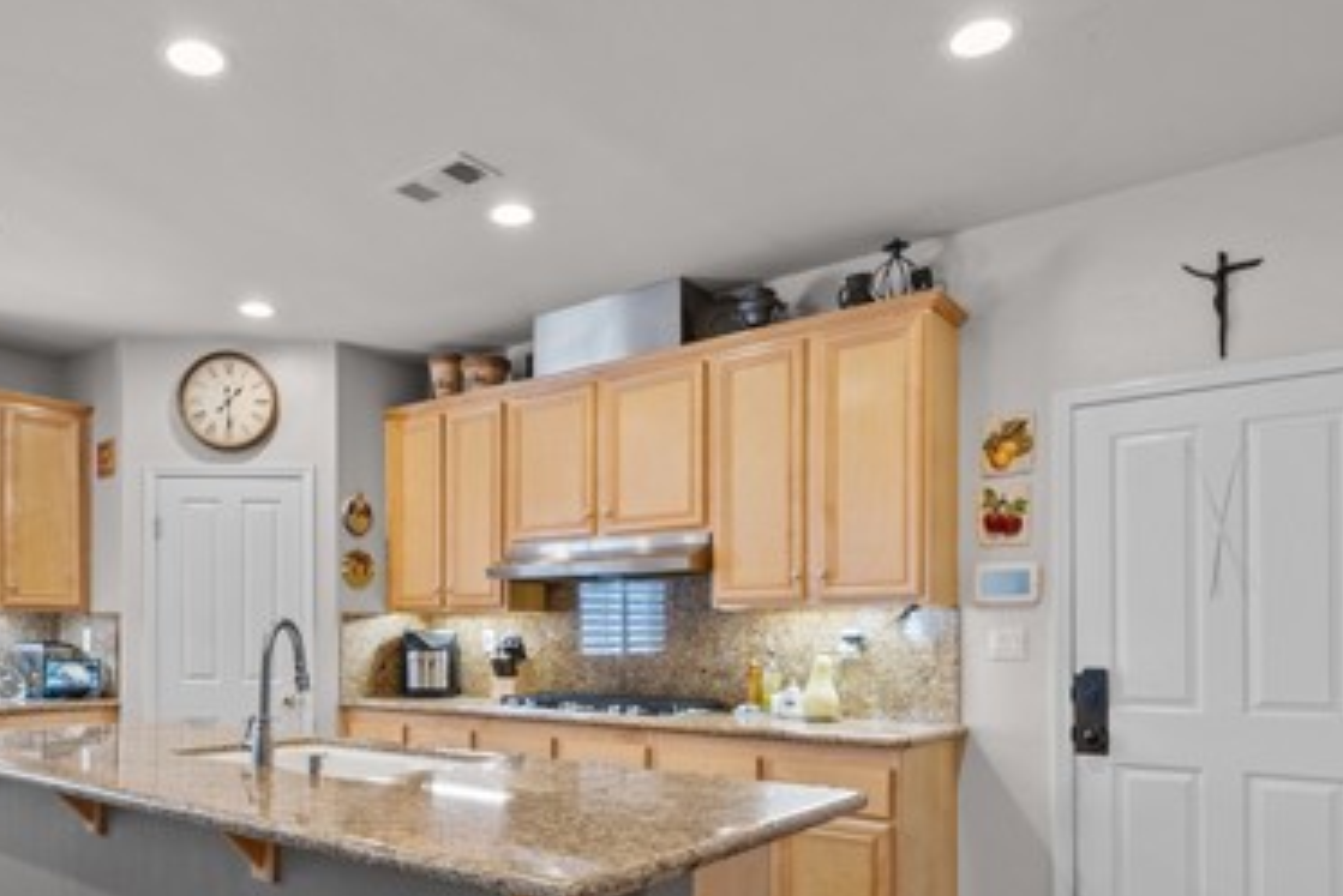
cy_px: 628
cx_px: 482
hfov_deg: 72.2
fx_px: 896
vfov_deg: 51.7
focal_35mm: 24
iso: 100
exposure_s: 1.6
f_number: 9
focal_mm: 14
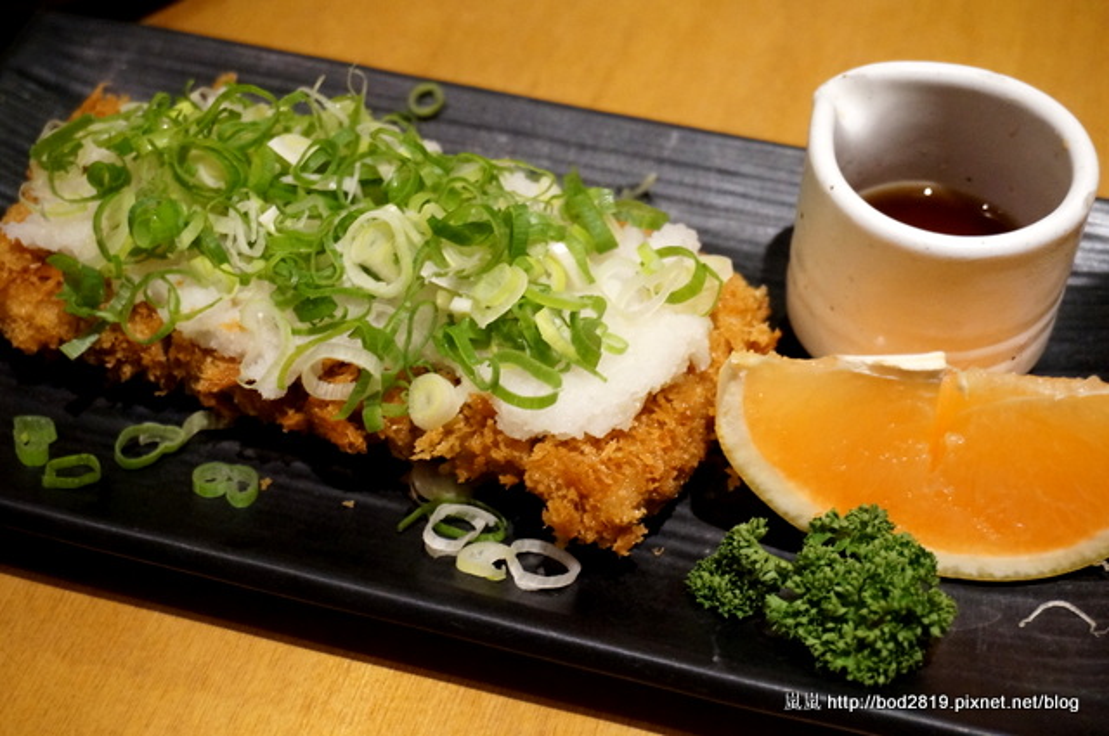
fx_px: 1569
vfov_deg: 26.4
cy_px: 368
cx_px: 554
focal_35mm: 51
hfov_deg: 38.9
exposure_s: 1/60
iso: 3200
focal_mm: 34
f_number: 5
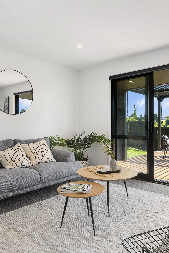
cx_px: 89
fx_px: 192
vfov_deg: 66.8
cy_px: 127
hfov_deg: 47.5
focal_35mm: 27
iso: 320
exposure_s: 1/8
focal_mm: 18.2
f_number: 9
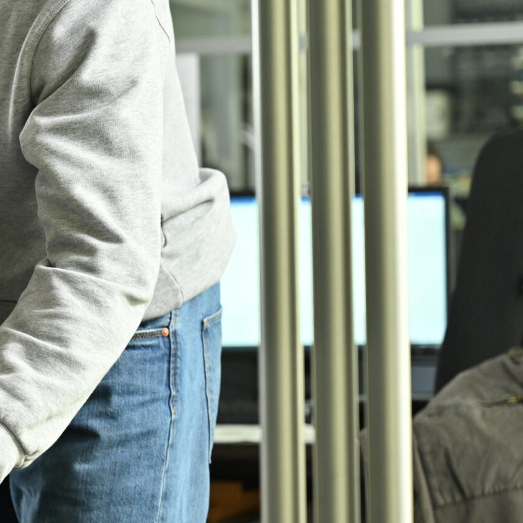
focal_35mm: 180
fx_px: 3077
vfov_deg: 9.7
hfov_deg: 9.5
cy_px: 271
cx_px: -240
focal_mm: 70
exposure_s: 1/50
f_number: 3.5
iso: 800
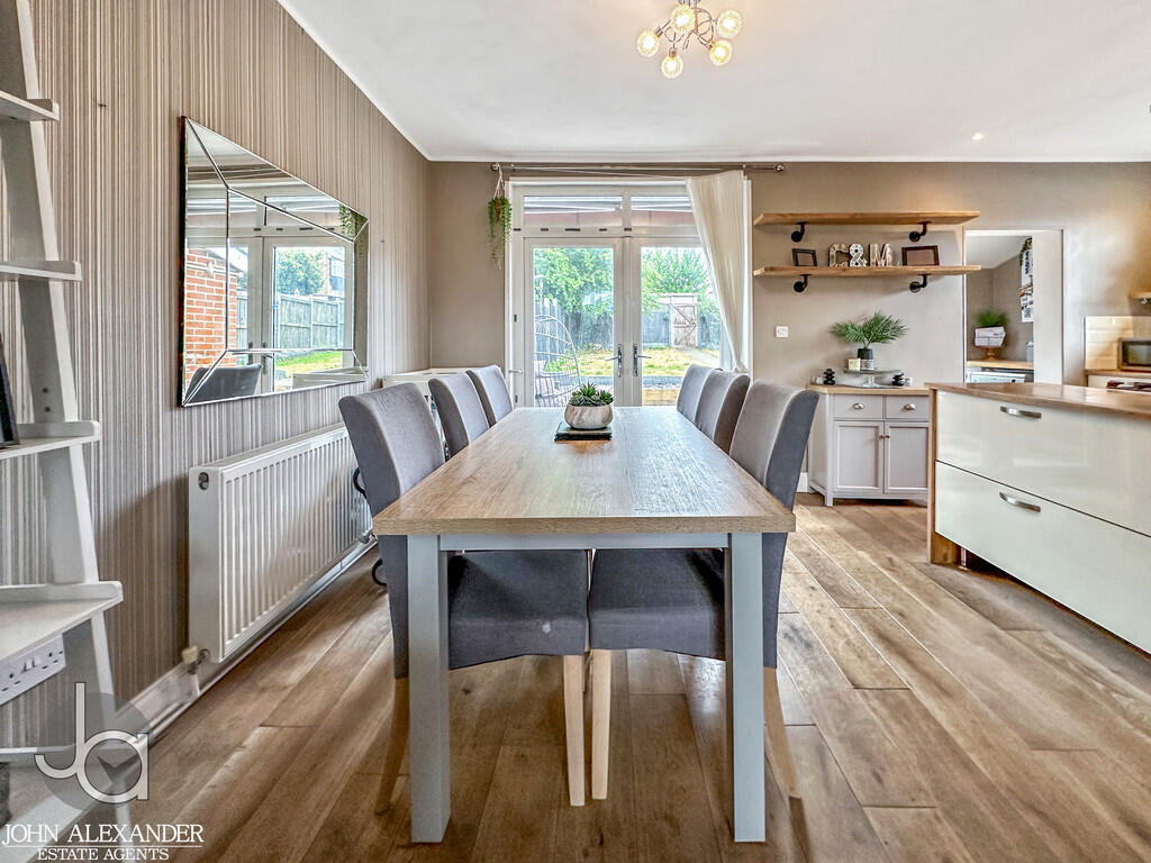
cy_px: 432
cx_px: 576
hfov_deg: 102.1
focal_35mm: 14
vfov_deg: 85.7
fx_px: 466
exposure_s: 1/100
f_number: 2.2
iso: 250
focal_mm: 2.22
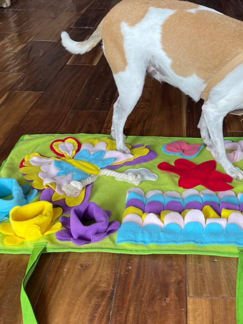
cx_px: 189
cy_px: 163
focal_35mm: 44
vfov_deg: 43.0
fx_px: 412
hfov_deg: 32.1
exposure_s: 1/121
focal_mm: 5.1
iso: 80
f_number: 1.6
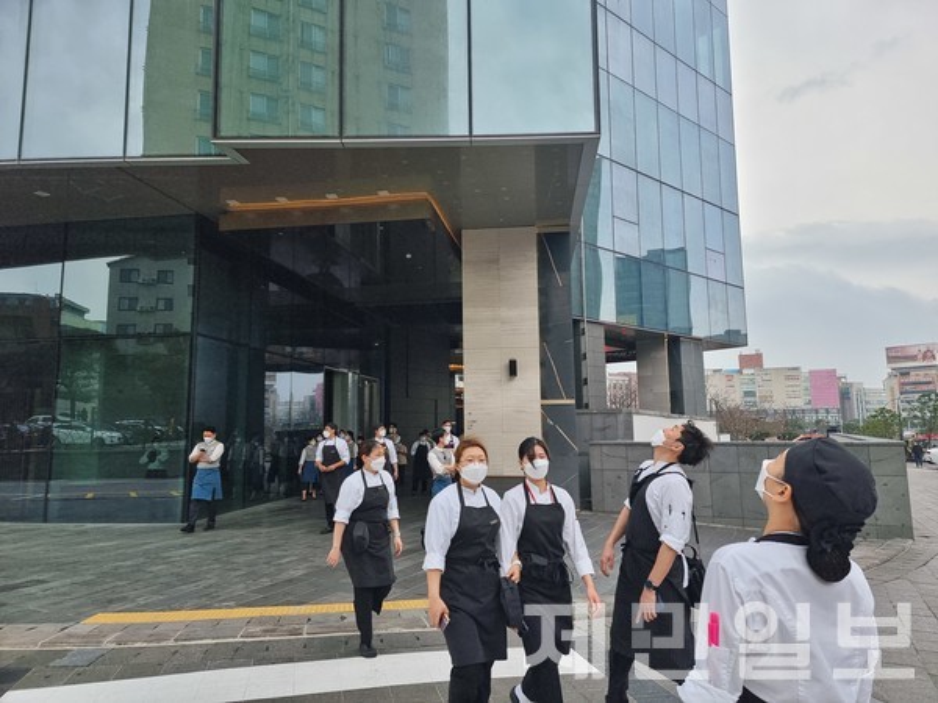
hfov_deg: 71.6
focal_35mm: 24
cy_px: 352
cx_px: 469
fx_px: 650
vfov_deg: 56.8
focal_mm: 6.7
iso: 50
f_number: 1.8
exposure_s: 1/323
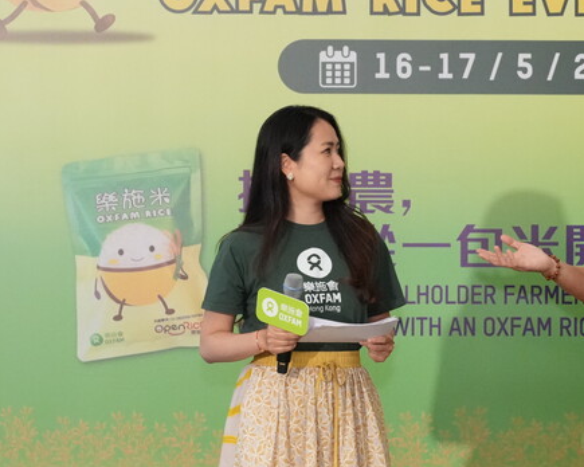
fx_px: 2575
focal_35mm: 149
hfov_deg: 12.9
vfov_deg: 10.4
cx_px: 491
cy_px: 180
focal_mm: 48
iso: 5000
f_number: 4
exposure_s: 1/160
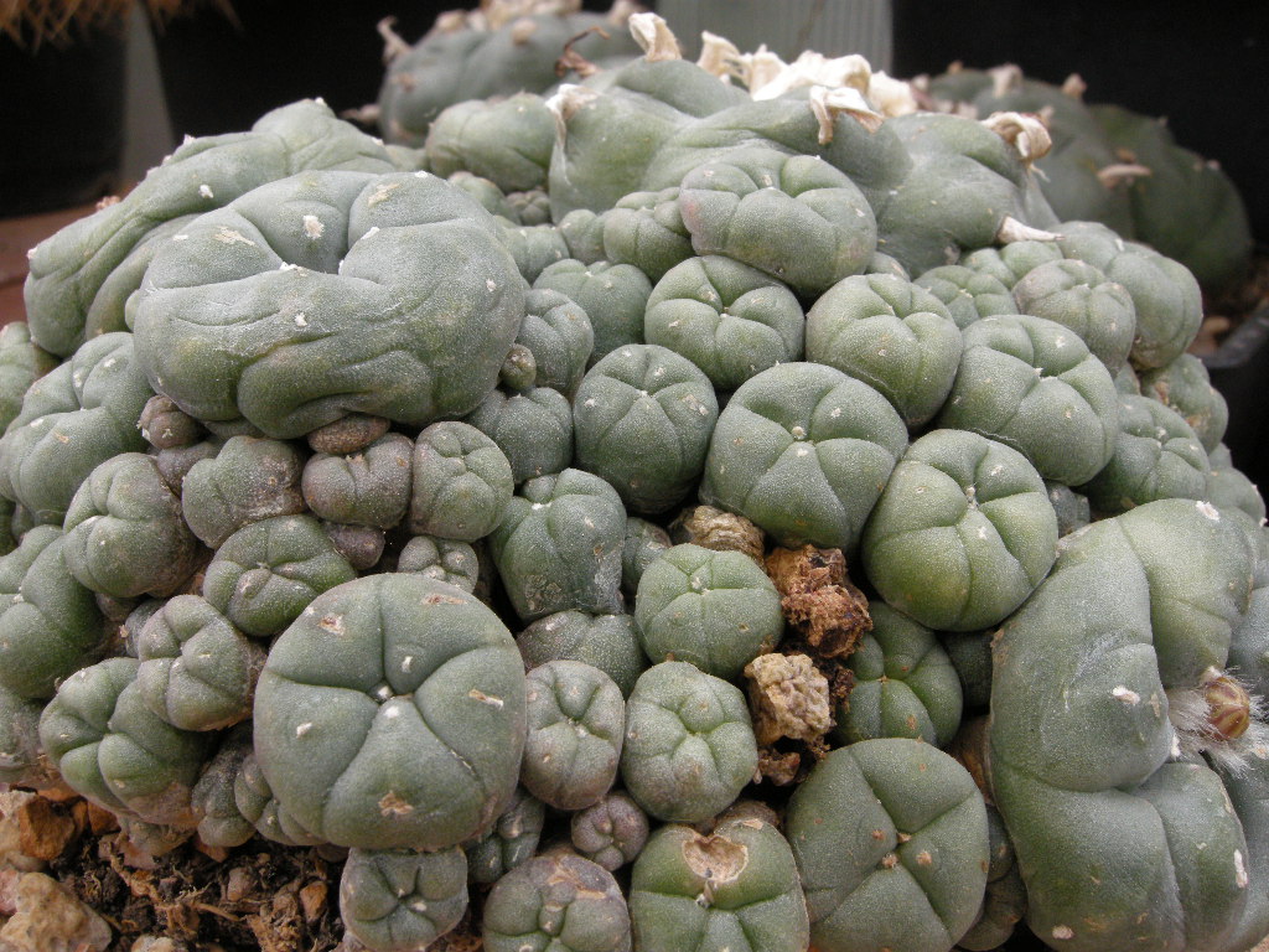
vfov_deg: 40.7
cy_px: 476
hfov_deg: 52.6
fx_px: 1283
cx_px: 634
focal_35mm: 35
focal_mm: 7.5
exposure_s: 1/27.3
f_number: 6.1
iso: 200
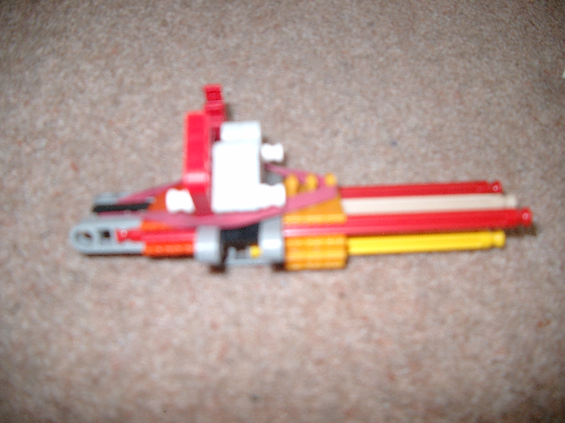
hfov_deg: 50.1
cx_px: 282
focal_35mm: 37
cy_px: 212
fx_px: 604
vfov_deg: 38.7
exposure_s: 1/60
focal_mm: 7.6
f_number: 2.6
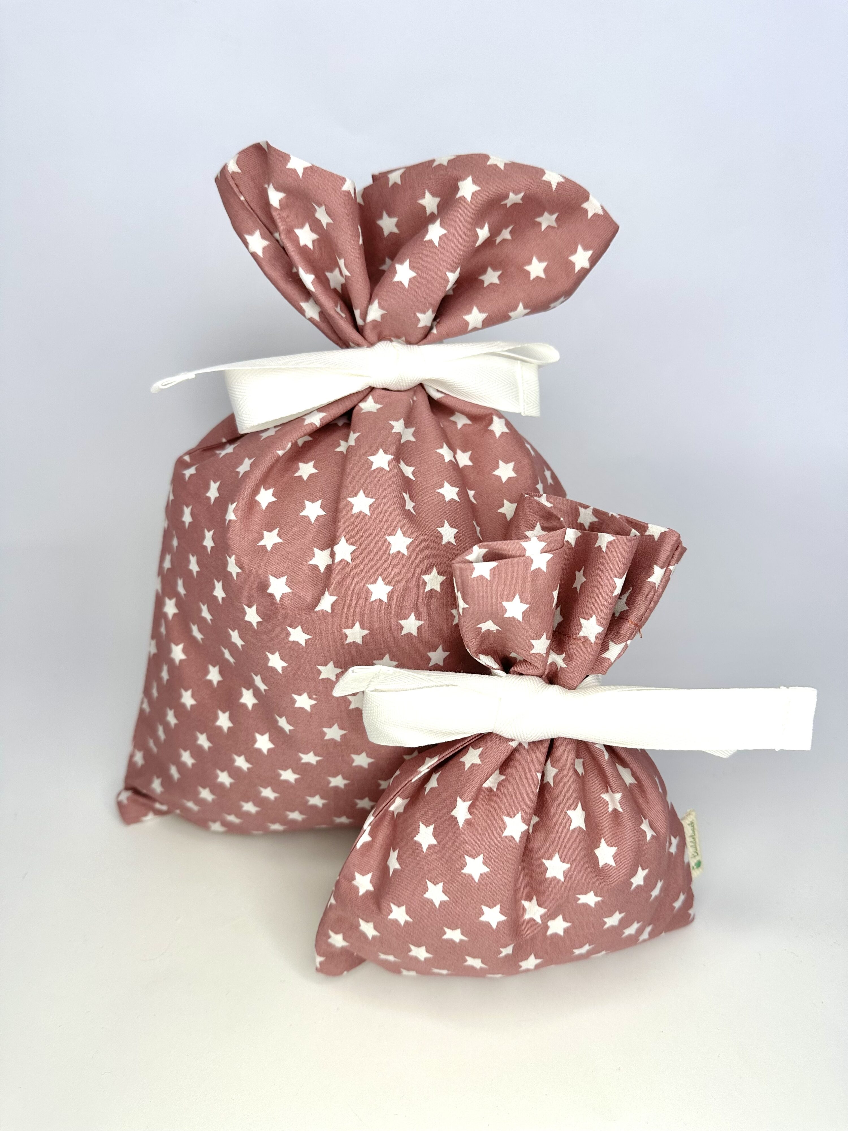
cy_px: 566
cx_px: 424
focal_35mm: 24
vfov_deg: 71.6
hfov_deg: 56.8
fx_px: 784
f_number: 1.78
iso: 125
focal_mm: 6.86
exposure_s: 1/121
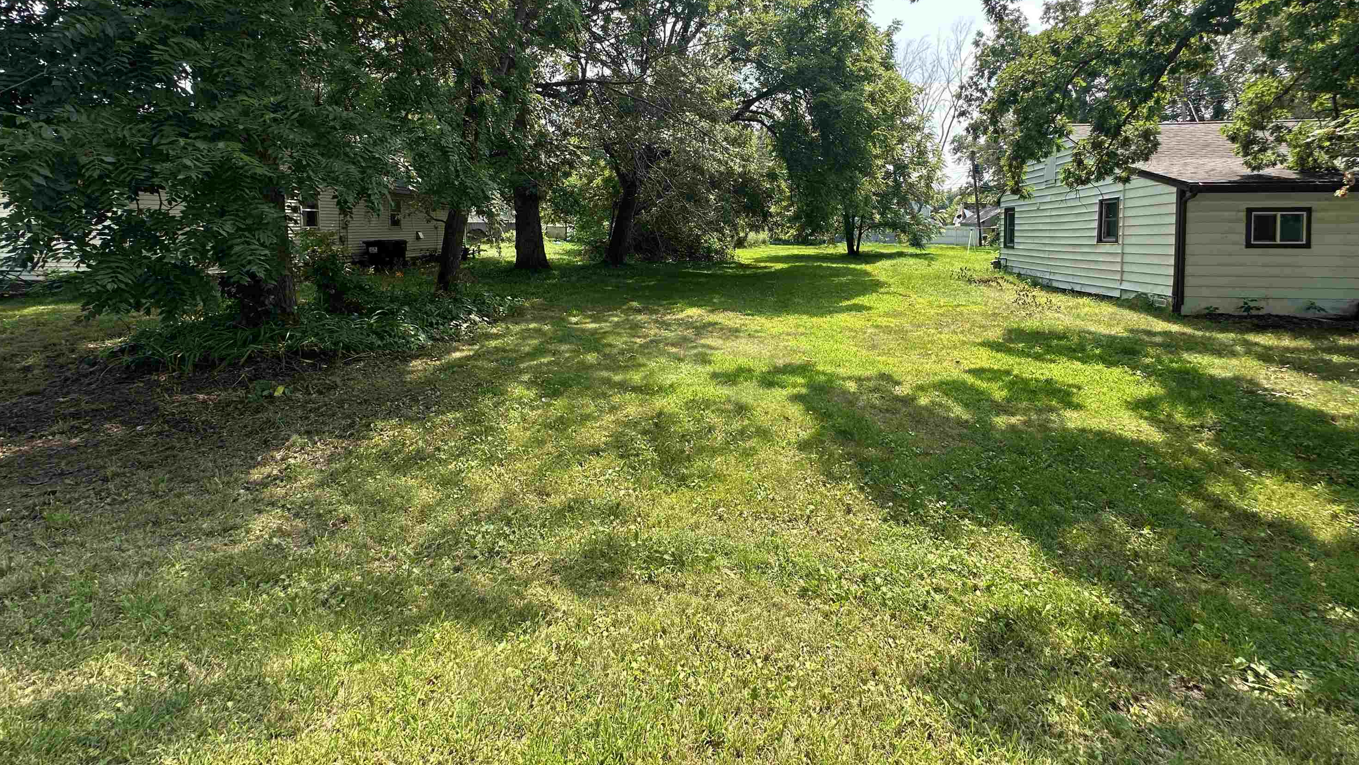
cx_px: 701
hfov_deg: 99.3
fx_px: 577
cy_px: 254
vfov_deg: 65.3
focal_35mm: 16
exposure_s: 1/553
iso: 40
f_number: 2.2
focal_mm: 2.22
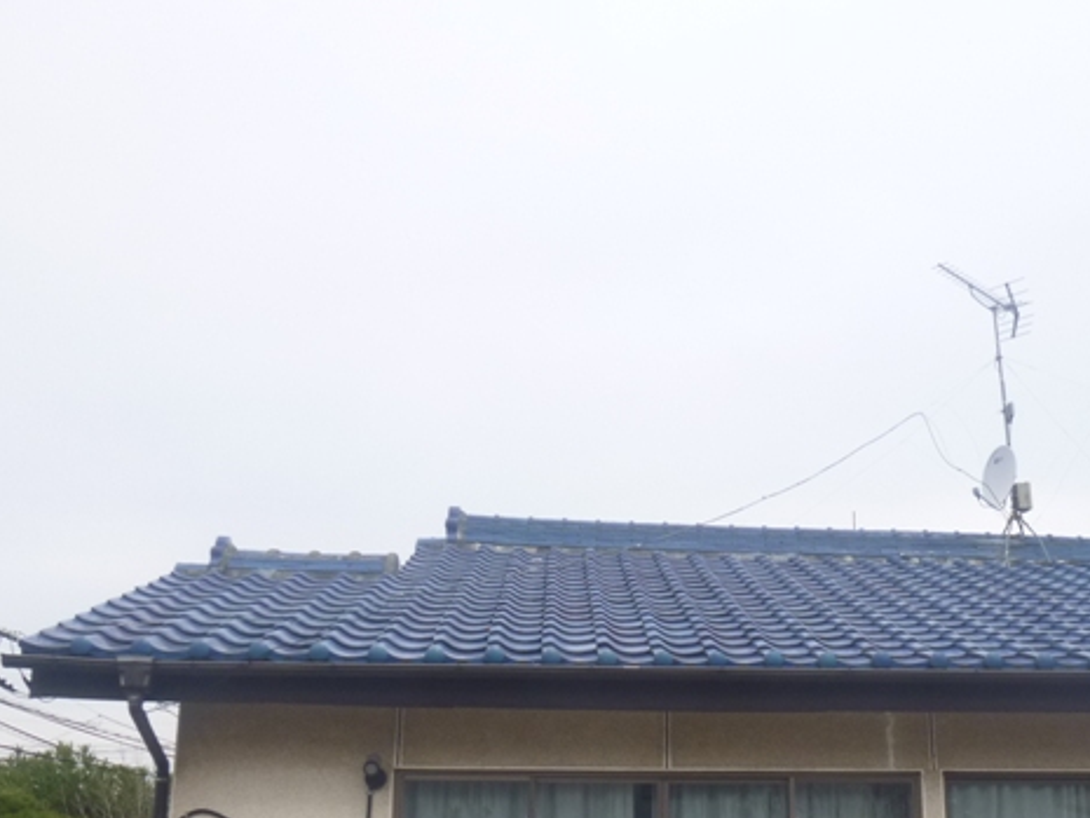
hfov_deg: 43.2
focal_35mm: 43
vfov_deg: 33.1
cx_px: 729
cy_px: 584
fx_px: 1354
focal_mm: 4.5
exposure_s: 1/400
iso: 100
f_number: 3.9
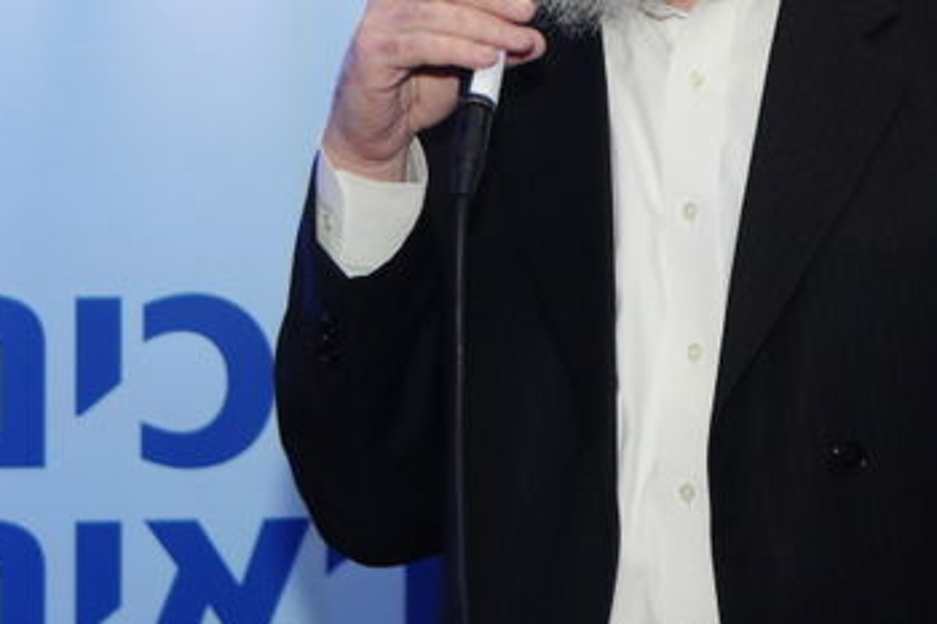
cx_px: 795
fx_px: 3928
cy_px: 91
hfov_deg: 13.5
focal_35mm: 151
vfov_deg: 9.1
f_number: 4
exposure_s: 1/50
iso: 800
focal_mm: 44
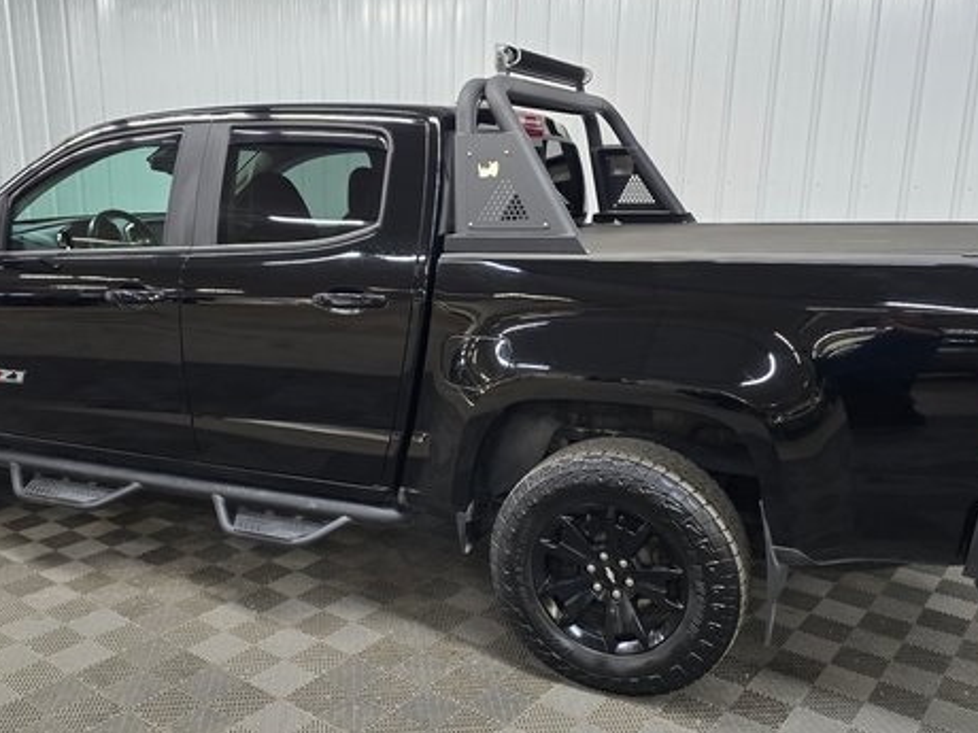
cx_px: 466
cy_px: 395
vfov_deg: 44.1
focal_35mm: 32
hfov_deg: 56.8
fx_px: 904
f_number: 1.7
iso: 400
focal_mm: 6.3
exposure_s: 1/120
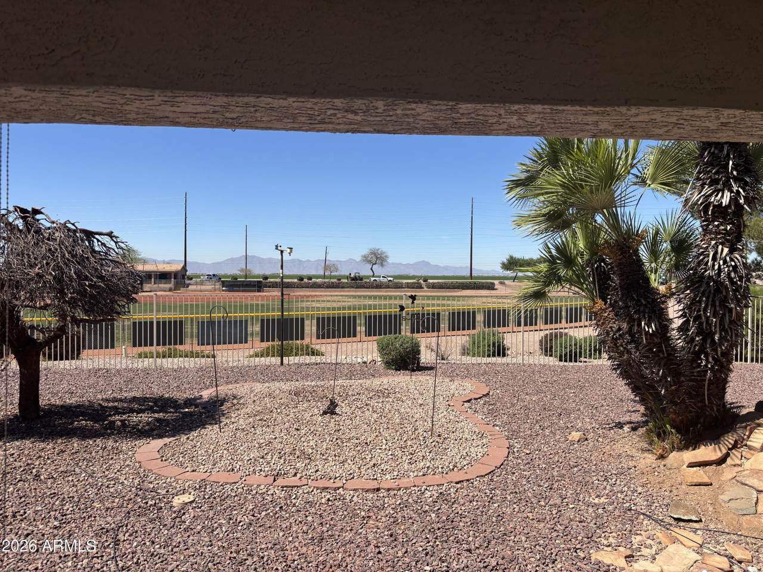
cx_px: 382
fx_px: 573
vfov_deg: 53.1
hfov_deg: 67.3
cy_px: 286
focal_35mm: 26
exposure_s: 1/3937
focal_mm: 5.96
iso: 50
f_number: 1.6
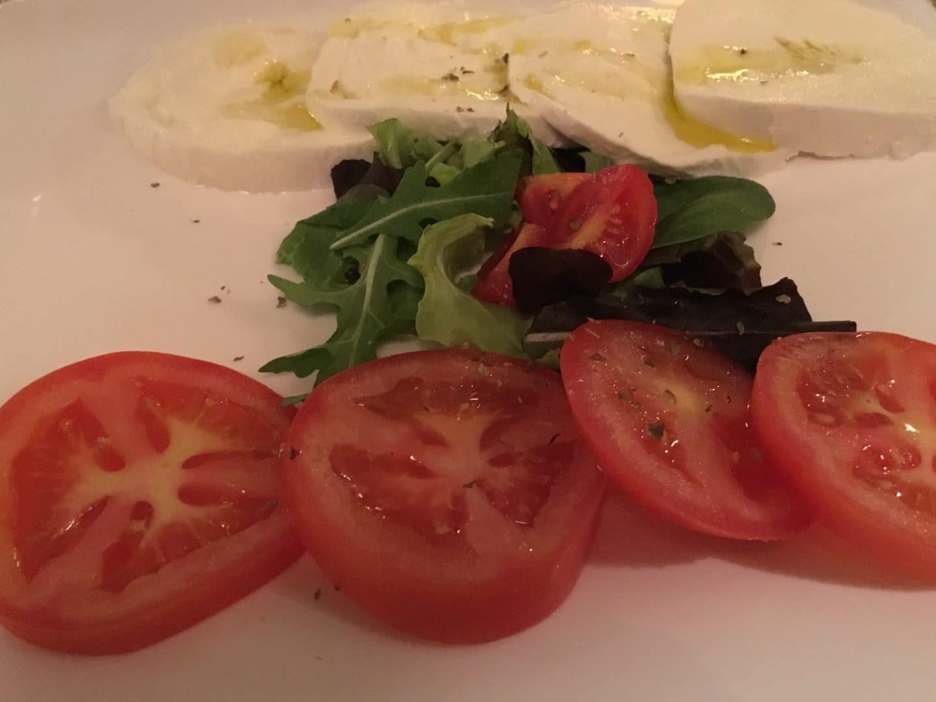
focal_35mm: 29
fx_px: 784
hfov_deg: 61.7
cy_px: 351
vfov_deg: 48.2
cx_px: 468
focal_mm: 4.15
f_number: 2.2
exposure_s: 1/17
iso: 1000
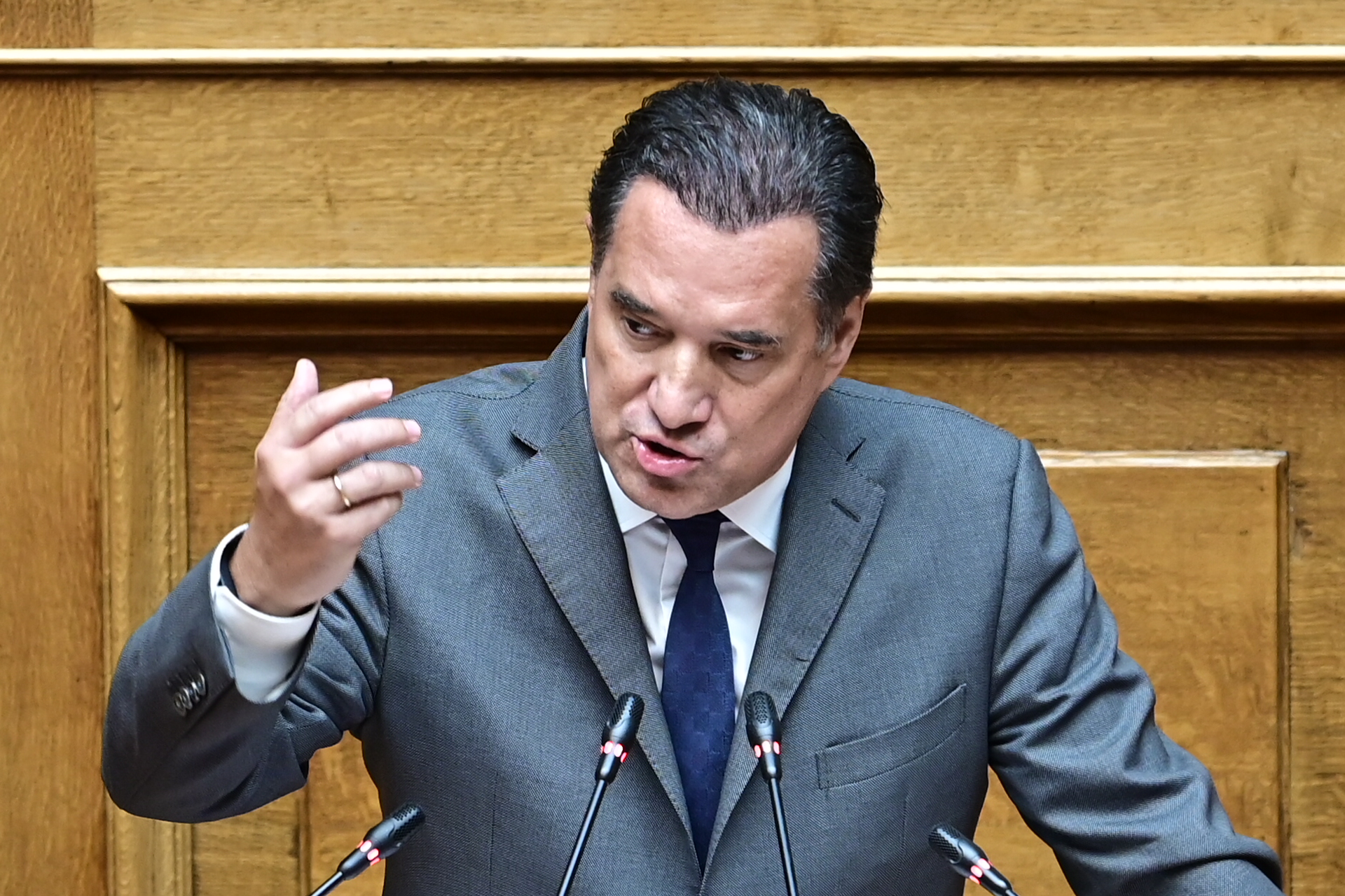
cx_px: 672
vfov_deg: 4.6
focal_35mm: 300
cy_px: 448
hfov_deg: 6.9
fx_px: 11207
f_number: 2.8
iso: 800
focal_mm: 200
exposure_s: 1/320
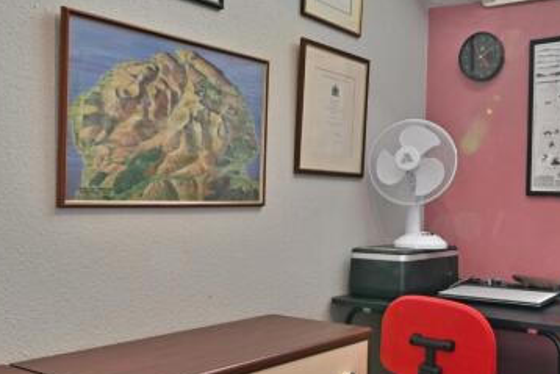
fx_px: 622
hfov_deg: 46.4
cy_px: 204
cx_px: 430
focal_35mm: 40
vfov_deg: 33.4
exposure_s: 1/5
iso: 125
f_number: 13
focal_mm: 14
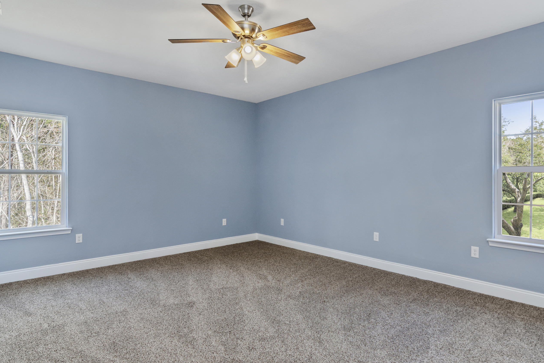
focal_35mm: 20
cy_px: 173
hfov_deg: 85.1
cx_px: 287
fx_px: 296
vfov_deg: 62.9
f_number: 5.6
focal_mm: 11
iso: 320
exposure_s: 1/15
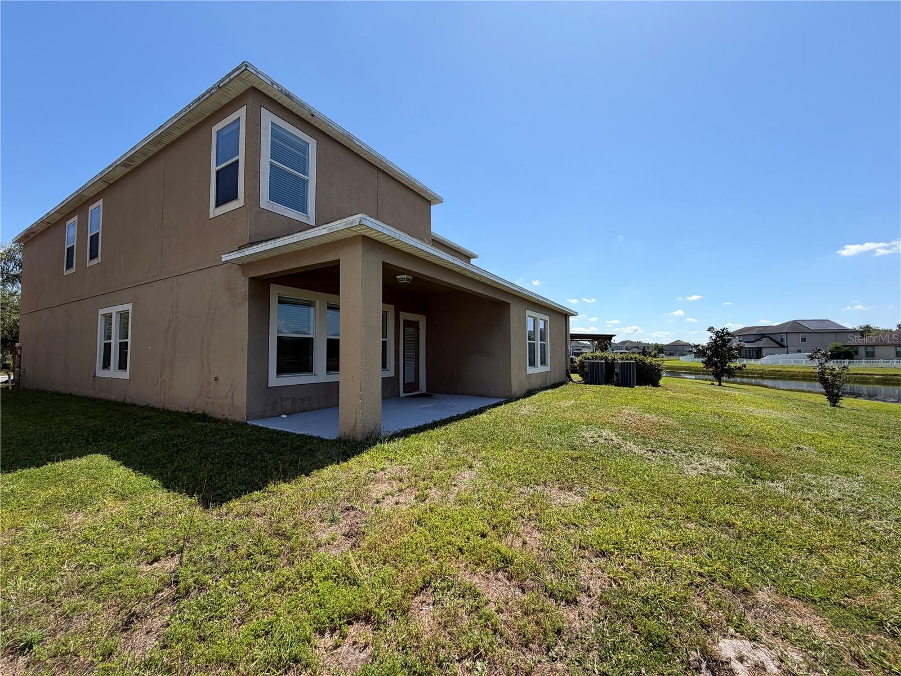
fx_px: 364
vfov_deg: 85.7
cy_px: 338
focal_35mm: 14
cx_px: 450
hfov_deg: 102.1
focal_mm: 2.22
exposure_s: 1/779
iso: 20
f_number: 2.2
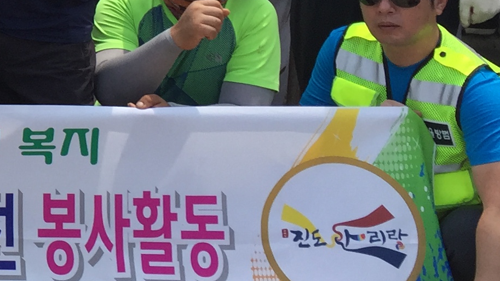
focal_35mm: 113
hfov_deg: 16.7
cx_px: -317
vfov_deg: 10.5
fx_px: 1498
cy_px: -82
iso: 32
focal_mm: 4.15
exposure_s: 1/1236
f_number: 2.2
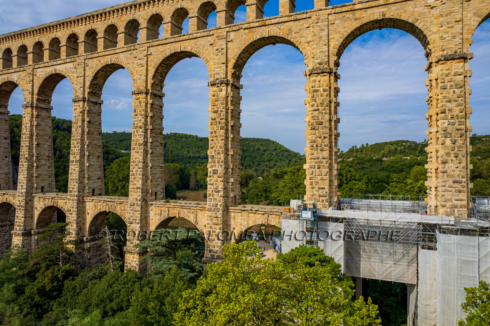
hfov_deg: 78.6
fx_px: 299
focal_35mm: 22
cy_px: 163
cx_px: 245
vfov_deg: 57.2
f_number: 2.8
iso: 100
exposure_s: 1/3200
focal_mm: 8.4
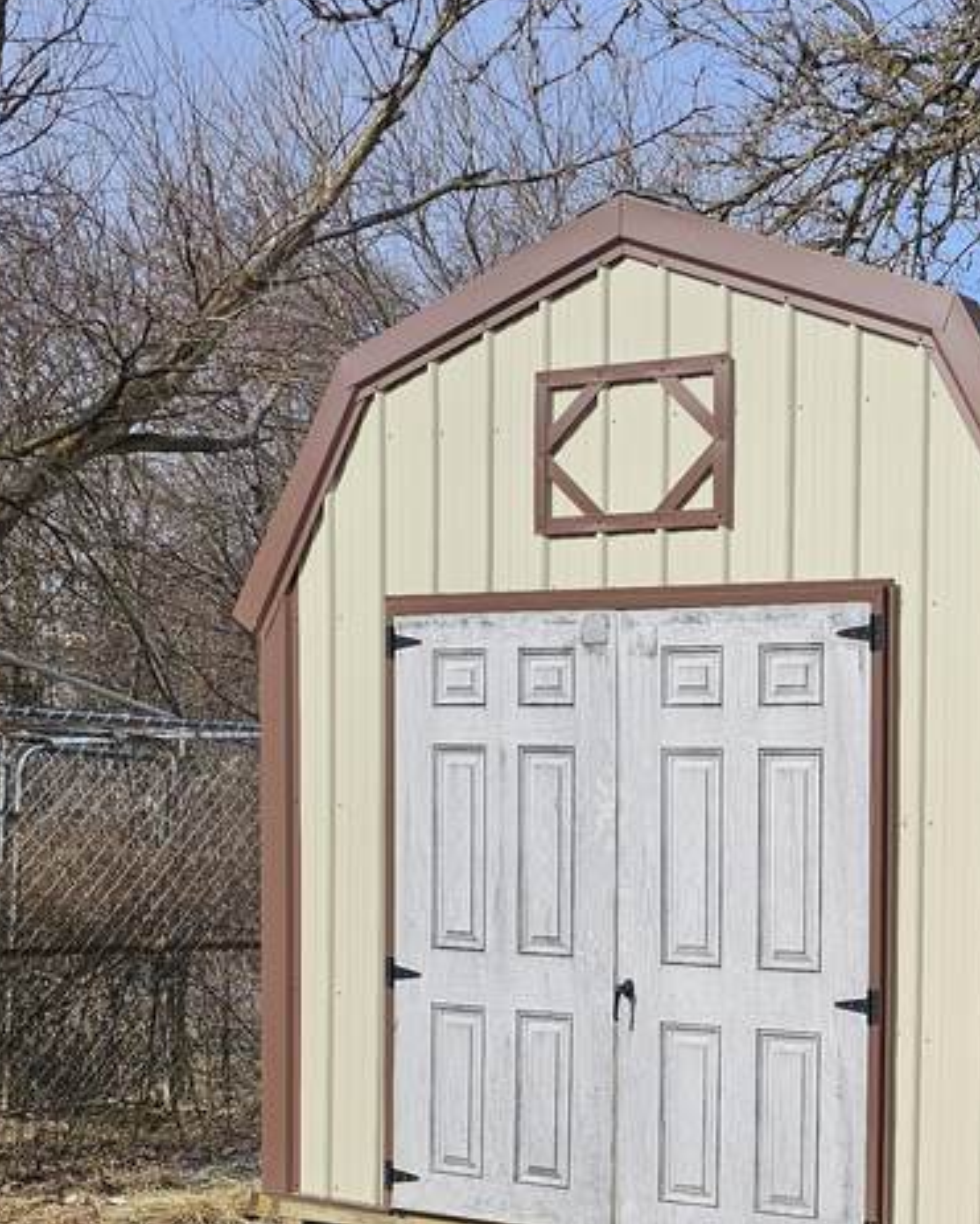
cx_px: 1102
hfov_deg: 23.0
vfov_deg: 29.8
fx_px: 2246
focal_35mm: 62
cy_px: 973
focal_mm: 6.3
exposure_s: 1/1208
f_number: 1.7
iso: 20
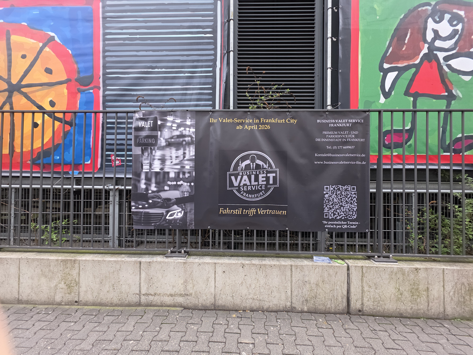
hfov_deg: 106.2
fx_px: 178
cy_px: 178
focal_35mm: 13
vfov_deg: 89.9
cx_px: 236
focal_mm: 2.2
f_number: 1.9
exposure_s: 1/50
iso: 20
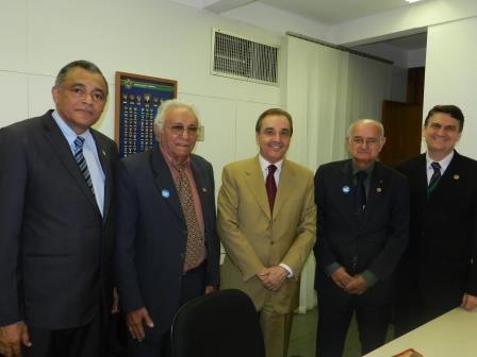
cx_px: 238
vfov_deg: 49.7
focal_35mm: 28
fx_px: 386
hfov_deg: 63.4
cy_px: 178
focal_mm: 5
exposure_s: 1/30
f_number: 3.6
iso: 200
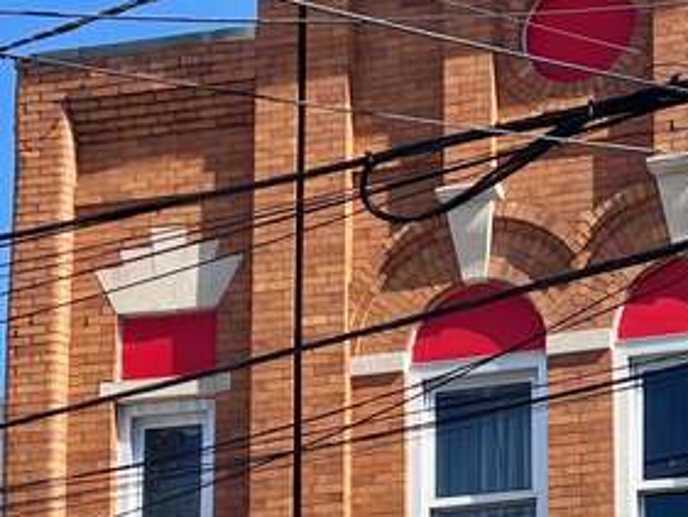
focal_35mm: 74
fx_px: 1471
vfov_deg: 19.1
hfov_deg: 25.5
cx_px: 617
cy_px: 566
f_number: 1.6
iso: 32
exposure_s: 1/1595
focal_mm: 4.2
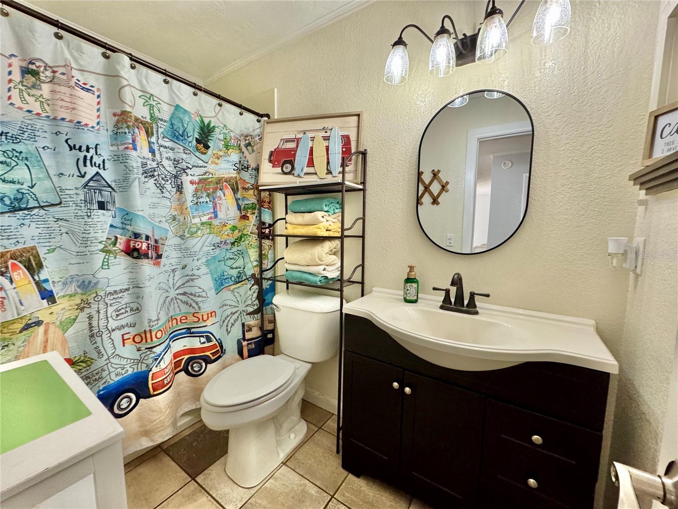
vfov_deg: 85.7
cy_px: 254
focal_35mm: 14
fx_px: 274
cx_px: 339
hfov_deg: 102.1
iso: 500
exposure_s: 1/60
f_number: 2.2
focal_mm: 2.22
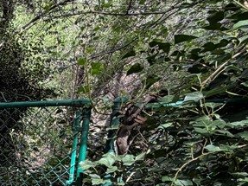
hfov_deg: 25.9
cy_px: 189
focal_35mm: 50
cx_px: -140
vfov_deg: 27.3
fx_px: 358
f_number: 2.2
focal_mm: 2.22
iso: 50
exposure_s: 1/121
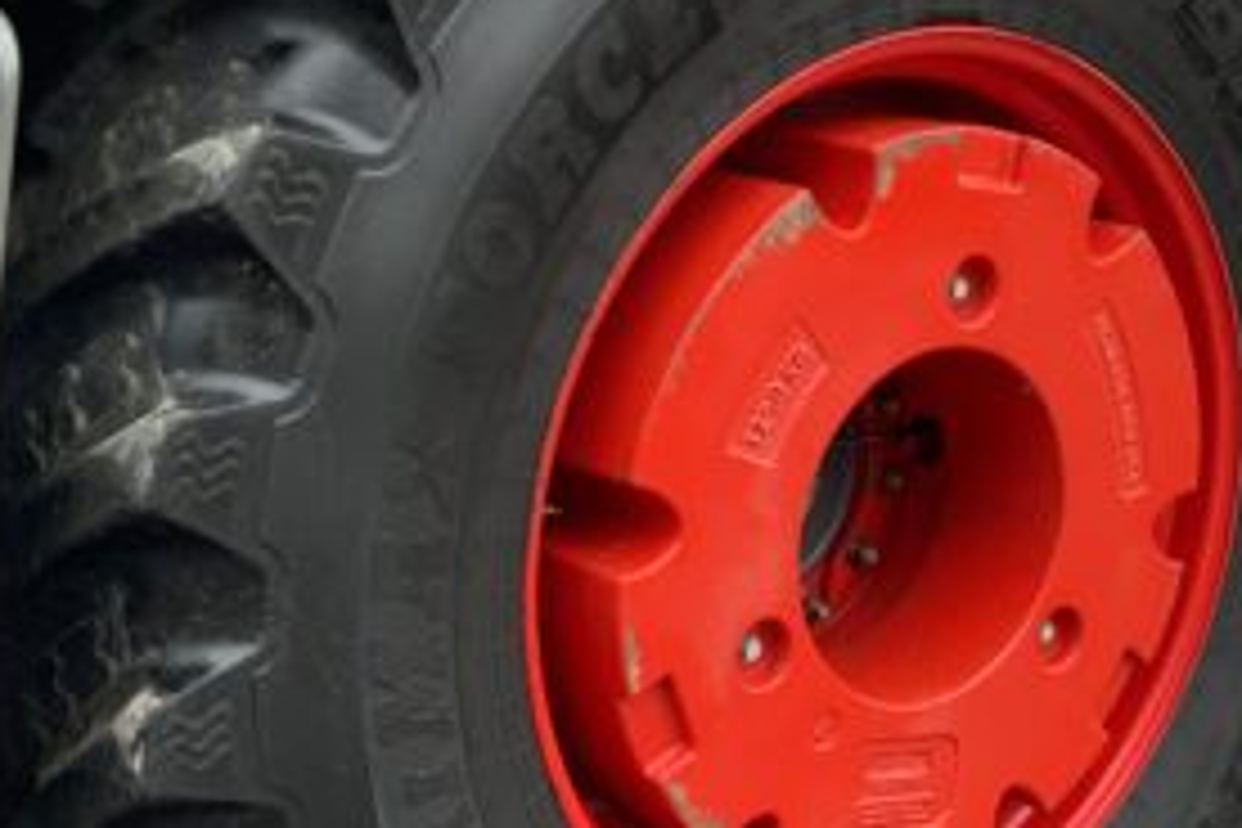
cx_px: 814
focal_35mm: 70
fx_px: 2415
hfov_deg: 28.7
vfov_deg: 19.4
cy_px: 549
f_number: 1.8
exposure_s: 1/122
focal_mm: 3
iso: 40
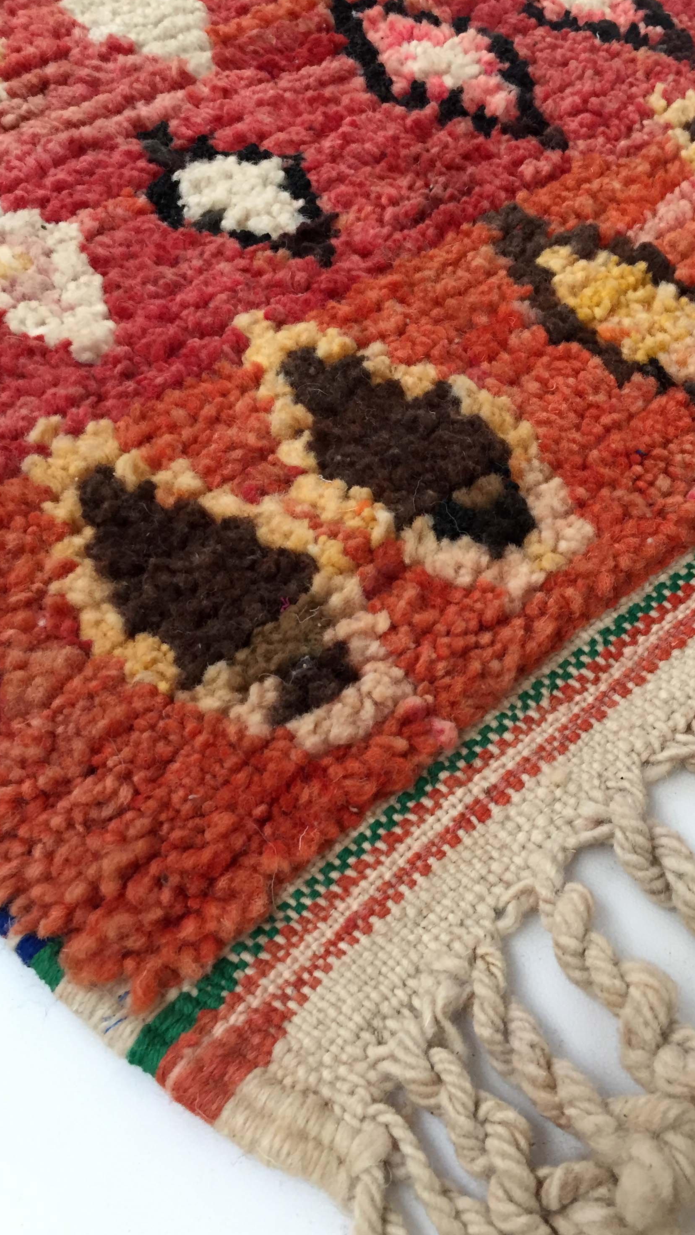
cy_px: 632
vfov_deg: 56.6
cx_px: 463
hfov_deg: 33.4
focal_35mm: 35
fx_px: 1147
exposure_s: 1/33
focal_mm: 4.15
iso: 160
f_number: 2.2
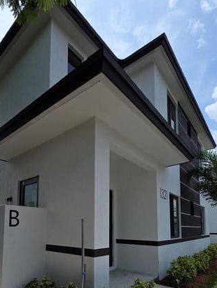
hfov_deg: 62.7
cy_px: 214
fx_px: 175
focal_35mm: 21
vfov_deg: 73.8
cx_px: 83
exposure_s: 1/2961
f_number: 1.9
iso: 40
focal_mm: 2.2
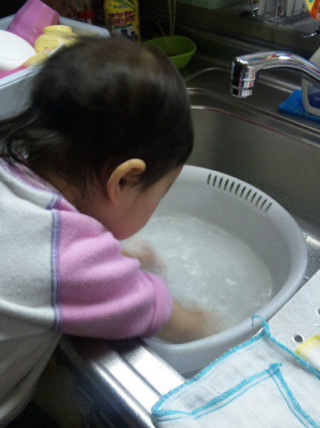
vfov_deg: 53.8
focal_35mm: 34
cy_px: 241
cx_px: 149
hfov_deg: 41.7
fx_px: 419
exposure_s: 1/4
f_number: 2.8
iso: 115
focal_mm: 4.82
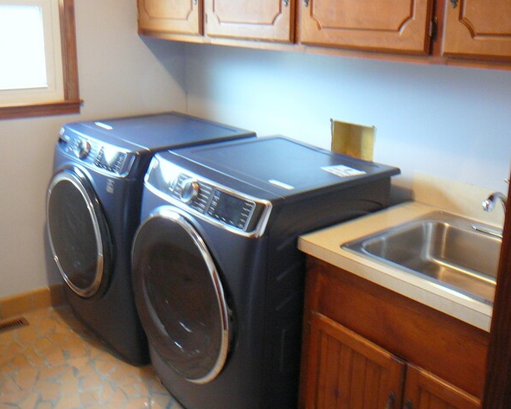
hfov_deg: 49.1
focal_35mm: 37
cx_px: 259
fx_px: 560
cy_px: 205
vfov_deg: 40.1
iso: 200
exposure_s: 1/8
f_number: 2.8
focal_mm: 5.2
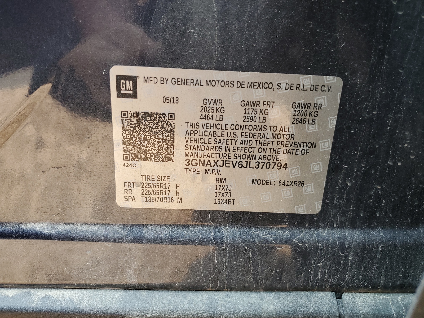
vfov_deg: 53.1
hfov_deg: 67.3
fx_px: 318
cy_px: 159
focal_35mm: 26
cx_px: 212
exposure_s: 1/60.2
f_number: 1.5
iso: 53
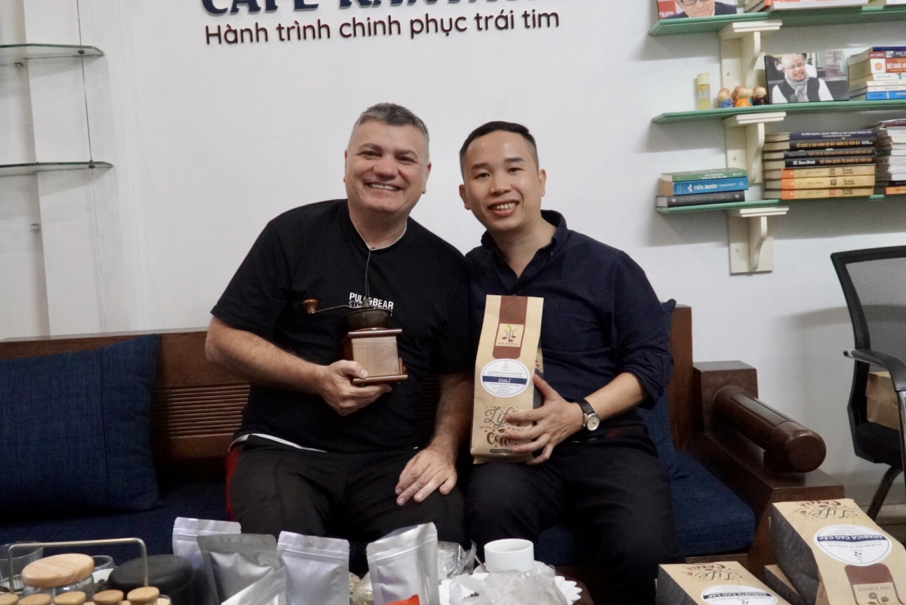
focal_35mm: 34
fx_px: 856
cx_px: 452
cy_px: 284
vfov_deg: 38.9
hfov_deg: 55.8
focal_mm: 20
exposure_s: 1/160
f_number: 4
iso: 6400
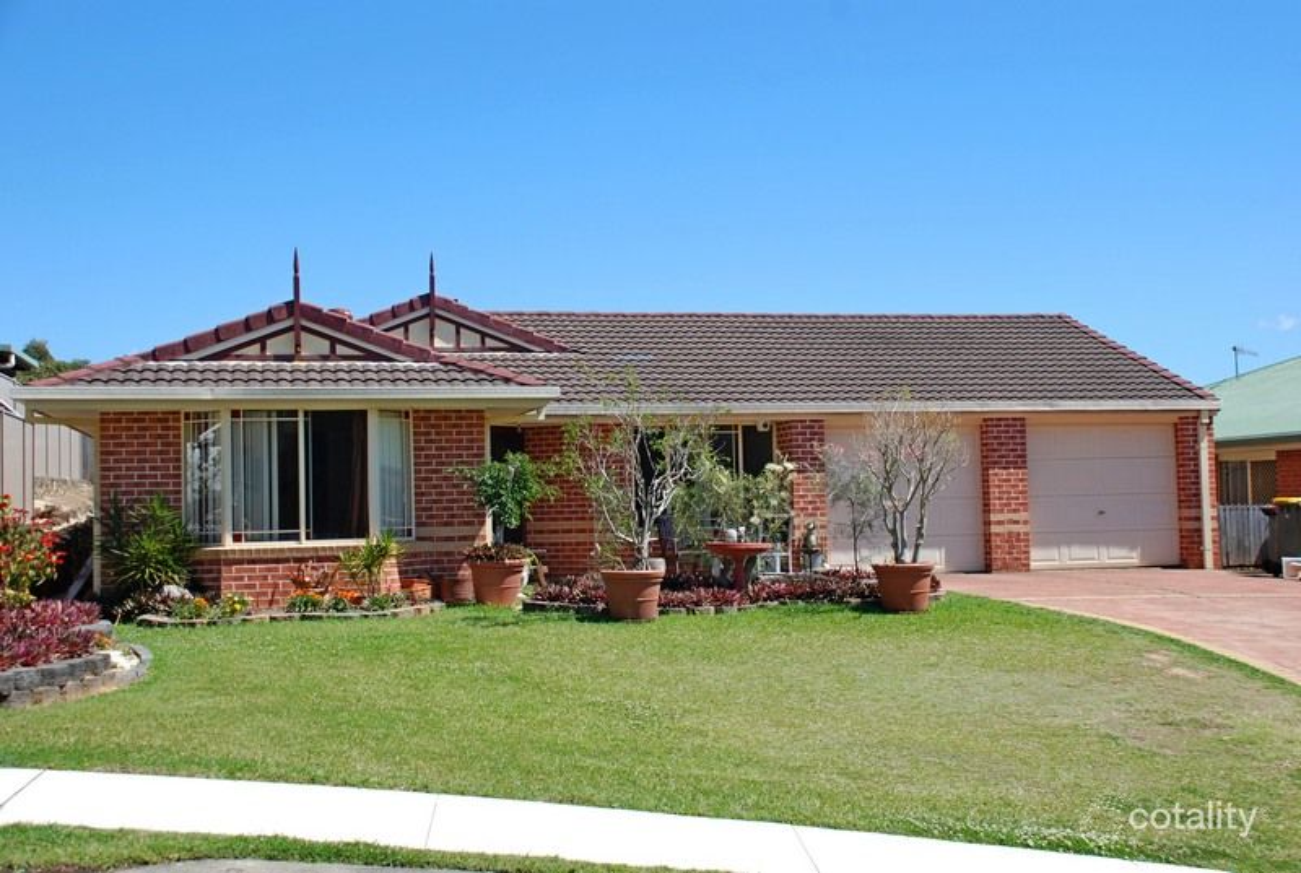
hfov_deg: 42.2
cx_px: 650
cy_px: 436
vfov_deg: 29.1
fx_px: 1684
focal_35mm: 46
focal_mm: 31
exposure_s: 1/200
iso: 100
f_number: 7.1
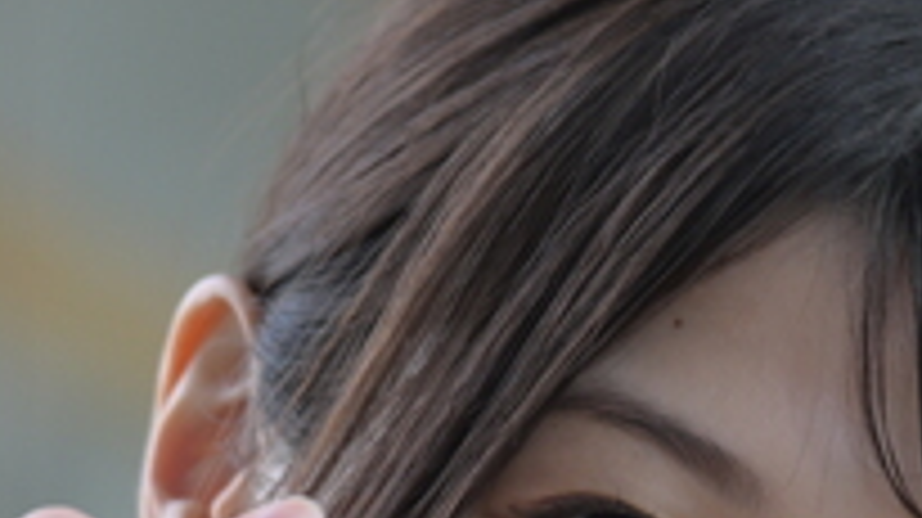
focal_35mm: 745
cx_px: 877
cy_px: 1270
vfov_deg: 1.6
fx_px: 18202
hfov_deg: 2.9
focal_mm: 135
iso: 200
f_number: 2.8
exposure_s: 1/160
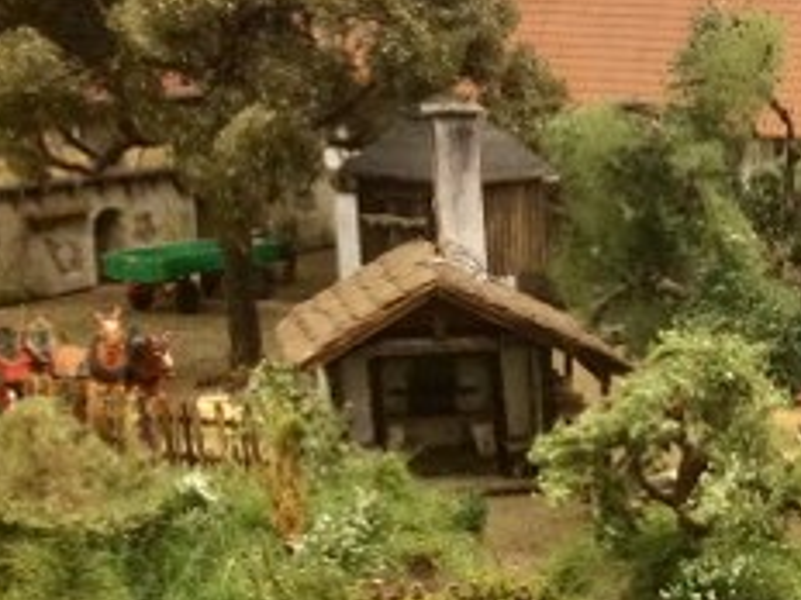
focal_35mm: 88
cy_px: 576
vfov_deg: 16.5
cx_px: 1041
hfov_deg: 20.4
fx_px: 2036
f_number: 2.4
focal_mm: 3.3
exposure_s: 1/25
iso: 160
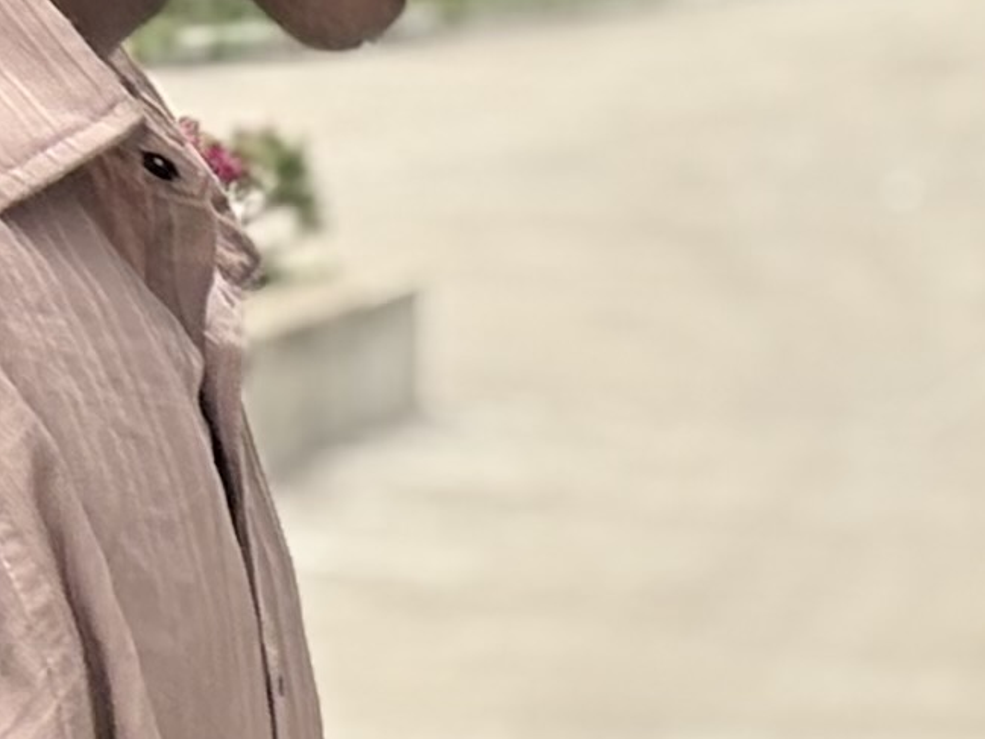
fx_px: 9193
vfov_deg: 4.5
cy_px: 1432
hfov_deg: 6.0
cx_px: 1747
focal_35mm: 323
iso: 50
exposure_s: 1/4630
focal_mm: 5.96
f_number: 1.6
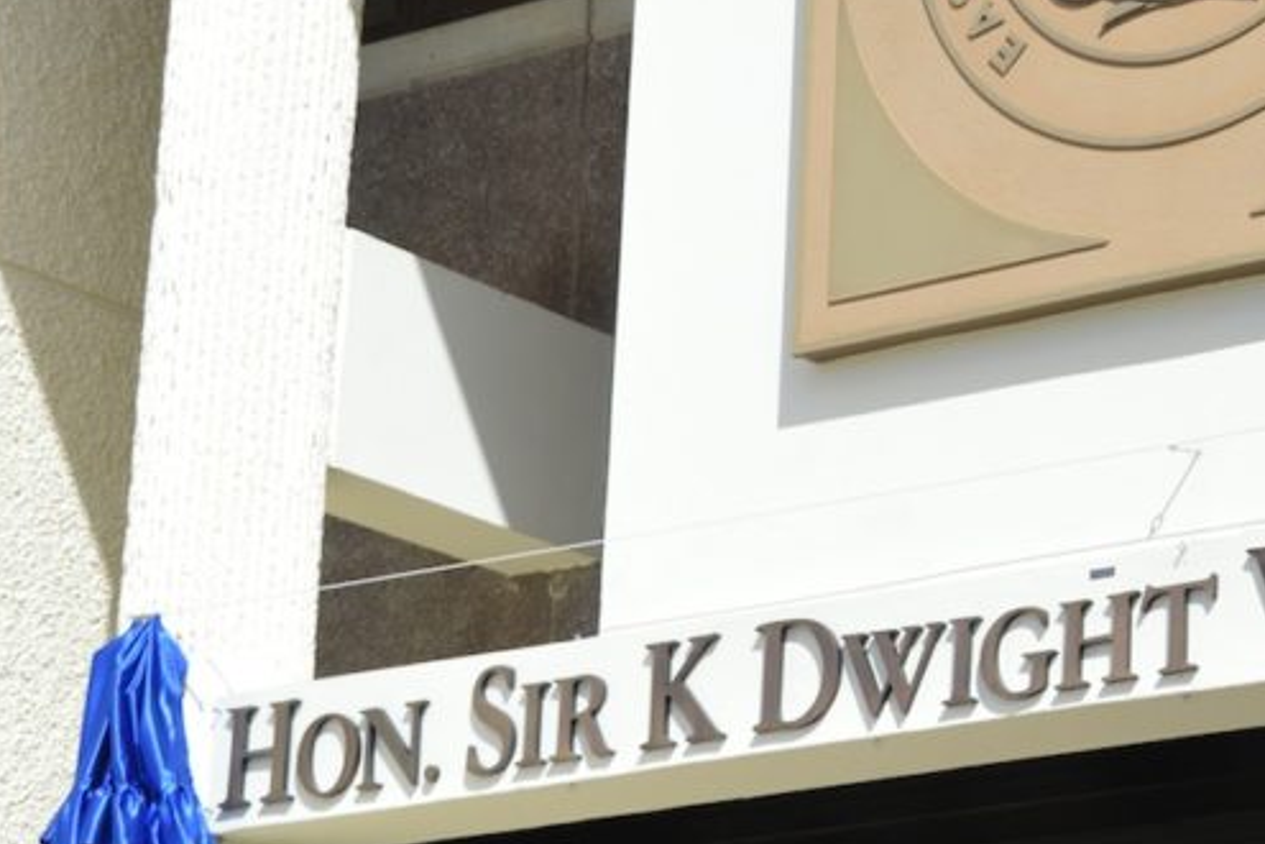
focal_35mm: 124
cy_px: 426
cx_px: 1285
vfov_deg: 11.1
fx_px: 4357
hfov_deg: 16.2
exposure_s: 1/320
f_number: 9
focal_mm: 40
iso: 100
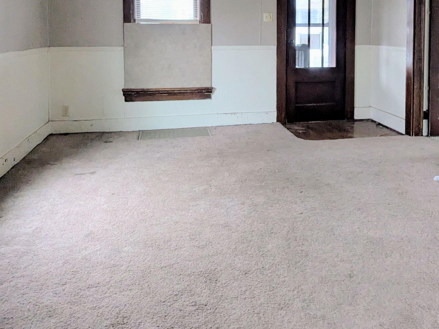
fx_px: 380
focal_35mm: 30
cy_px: 57
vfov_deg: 44.1
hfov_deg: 59.6
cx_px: 259
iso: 297
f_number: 2.2
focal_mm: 2.35
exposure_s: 1/24
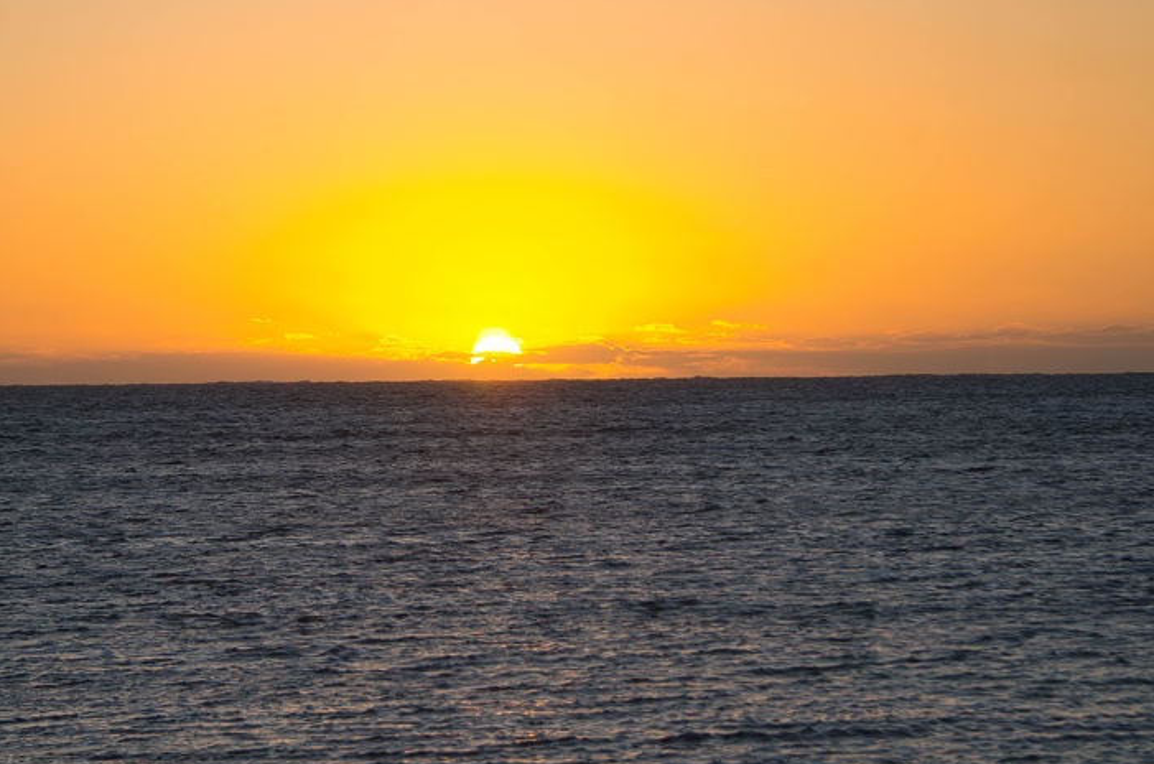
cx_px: 517
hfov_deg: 12.4
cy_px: 347
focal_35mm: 166
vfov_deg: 8.2
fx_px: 5309
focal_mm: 98
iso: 100
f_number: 5.3
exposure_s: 1/200
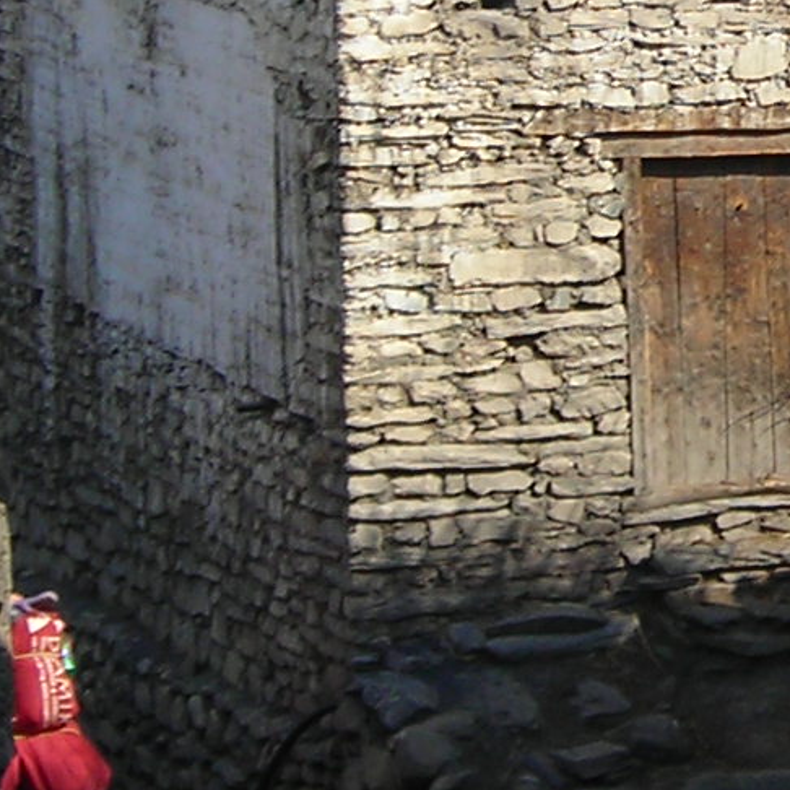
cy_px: -34
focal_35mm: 179
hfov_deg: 9.6
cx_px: 975
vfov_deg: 9.7
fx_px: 4622
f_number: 6.4
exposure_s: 1/122
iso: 50
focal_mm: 6.3
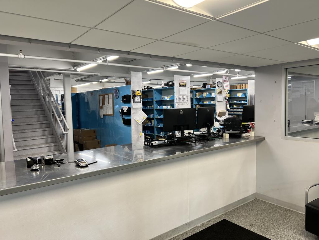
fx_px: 240
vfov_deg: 53.1
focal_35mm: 26
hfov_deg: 67.3
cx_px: 160
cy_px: 120
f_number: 1.5
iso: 64
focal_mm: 5.7
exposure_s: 1/120
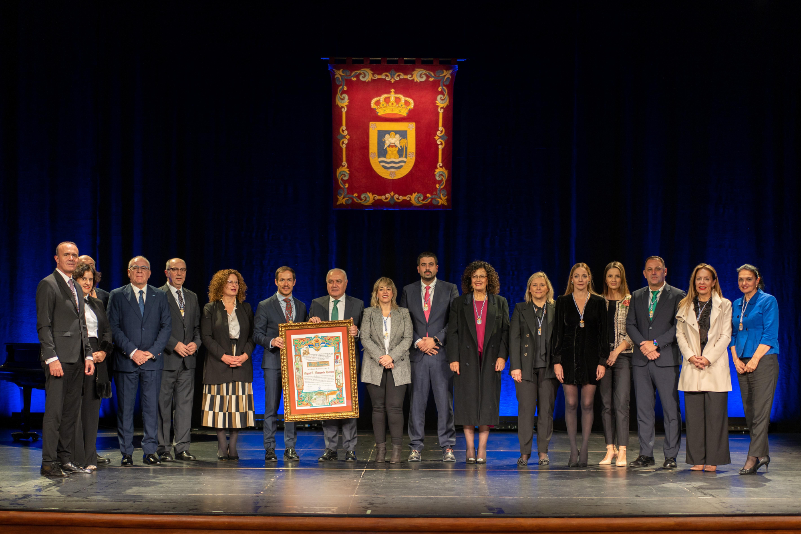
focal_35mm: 55
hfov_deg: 36.2
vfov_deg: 24.6
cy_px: 267
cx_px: 400
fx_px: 1224
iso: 250
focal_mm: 55
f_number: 1.8
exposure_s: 1/125
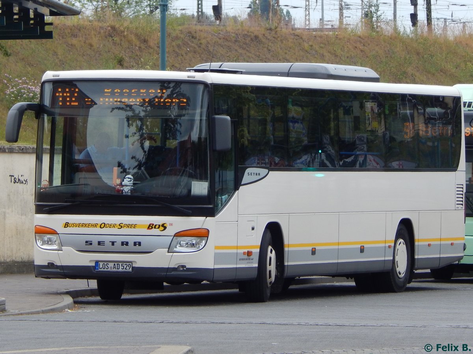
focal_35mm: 279
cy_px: 177
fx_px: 3811
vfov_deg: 5.3
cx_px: 236
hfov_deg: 7.1
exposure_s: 1/320
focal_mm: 50.1
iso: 125
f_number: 5.7
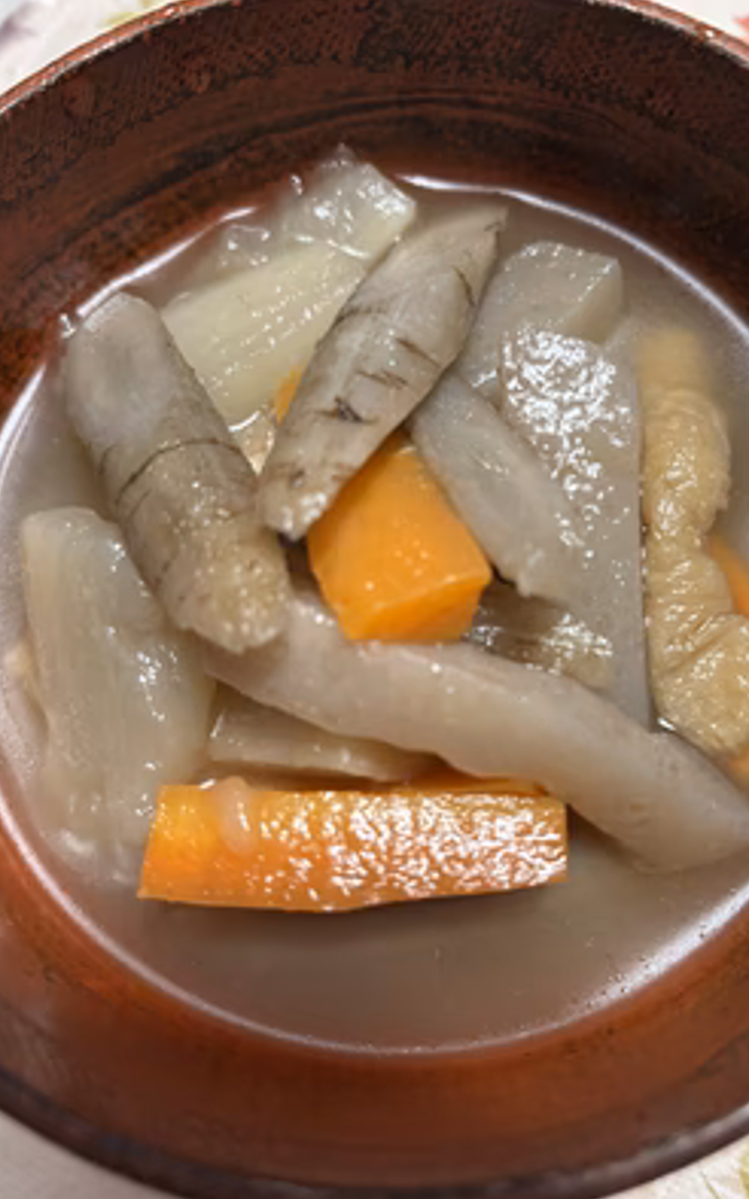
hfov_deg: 44.5
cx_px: 405
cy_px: 596
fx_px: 915
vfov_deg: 66.5
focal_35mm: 28
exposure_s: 1/50
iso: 250
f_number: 1.6
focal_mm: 5.96
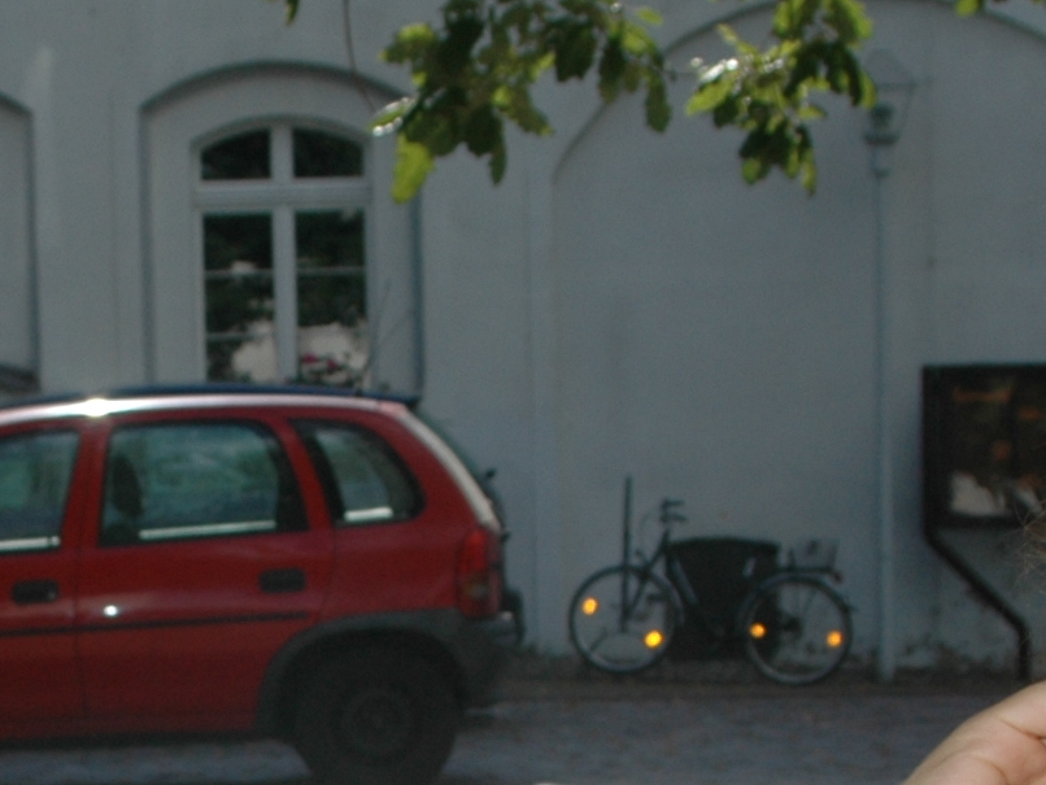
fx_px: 3899
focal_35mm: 129
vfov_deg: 11.4
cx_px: 148
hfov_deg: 15.1
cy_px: 814
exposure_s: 1/500
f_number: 7.1
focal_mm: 24
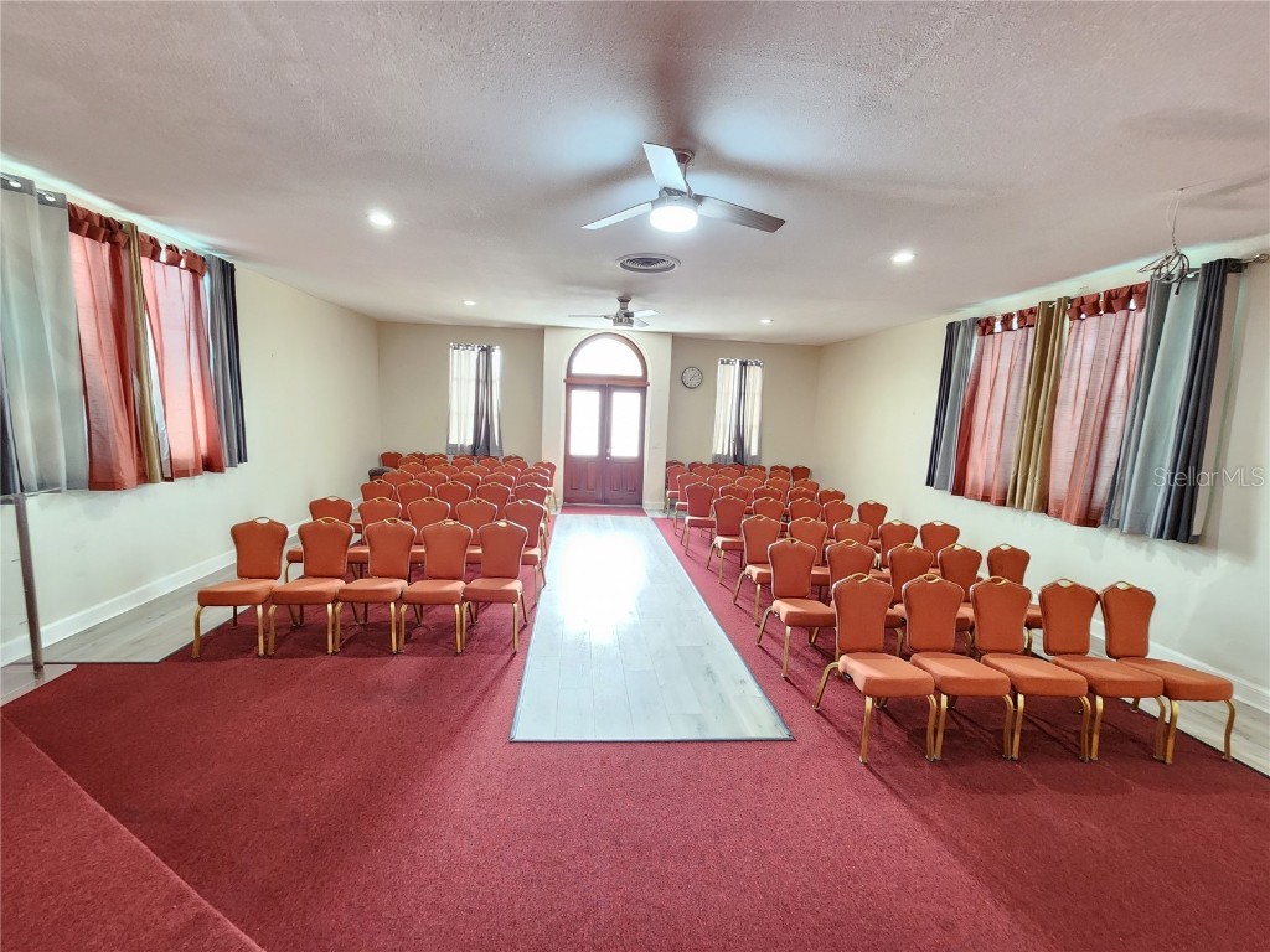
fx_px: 477
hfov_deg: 106.2
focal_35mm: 13
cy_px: 476
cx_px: 635
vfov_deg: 89.9
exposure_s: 1/30
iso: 640
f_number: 2.2
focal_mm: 2.2
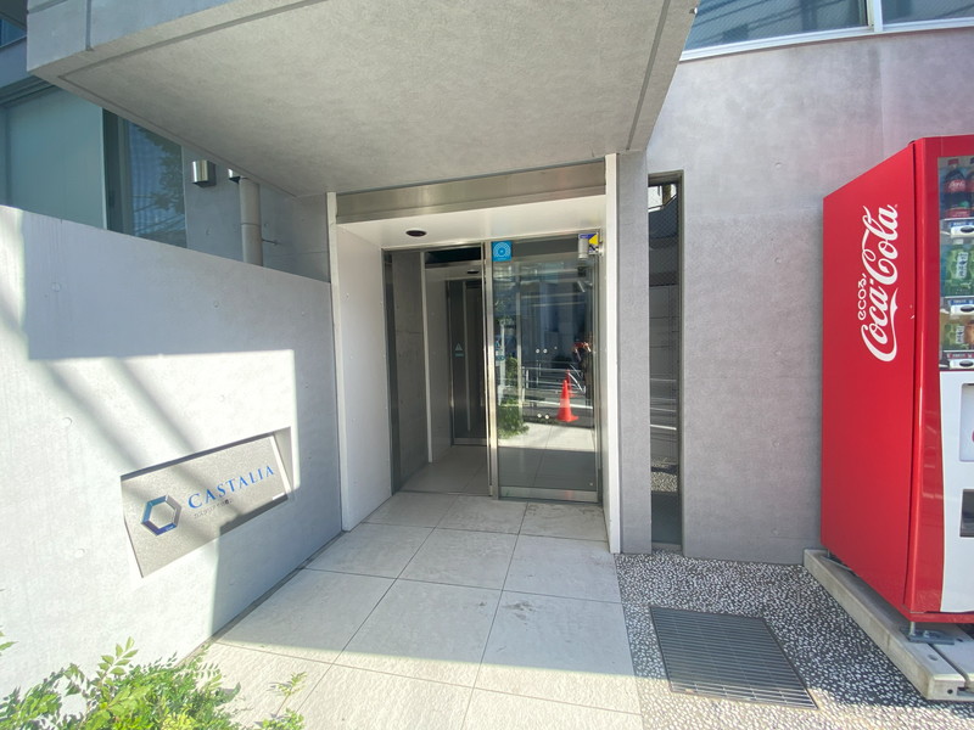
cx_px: 487
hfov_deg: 102.1
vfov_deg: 85.7
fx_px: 394
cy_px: 365
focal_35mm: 14
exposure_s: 1/122
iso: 20
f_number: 2.4
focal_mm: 1.54
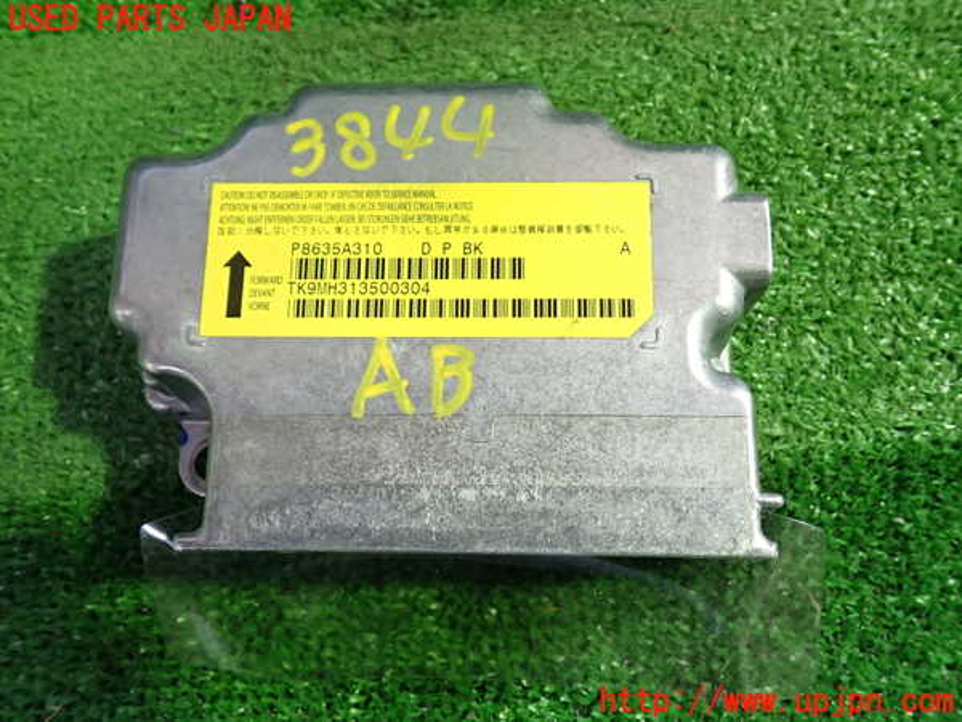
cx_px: 481
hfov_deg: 60.0
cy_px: 361
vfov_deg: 46.8
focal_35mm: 30
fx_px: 834
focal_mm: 5.4
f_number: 2.3
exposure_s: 1/30
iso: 400
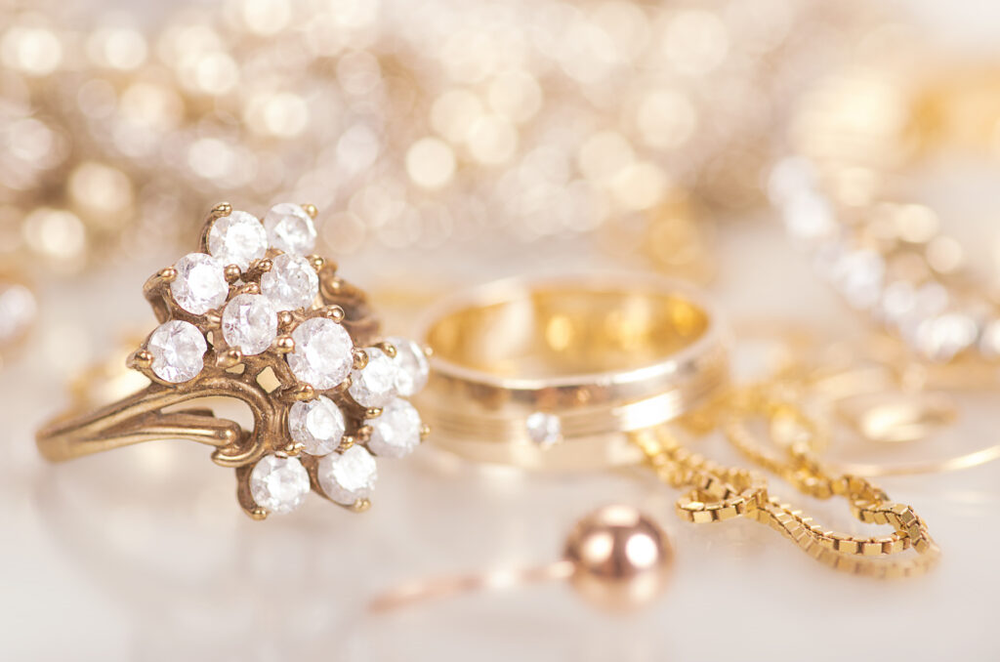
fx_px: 4158
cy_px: 331
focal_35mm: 150
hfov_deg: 13.7
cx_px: 500
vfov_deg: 9.1
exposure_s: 1/160
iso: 100
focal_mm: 100
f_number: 6.3
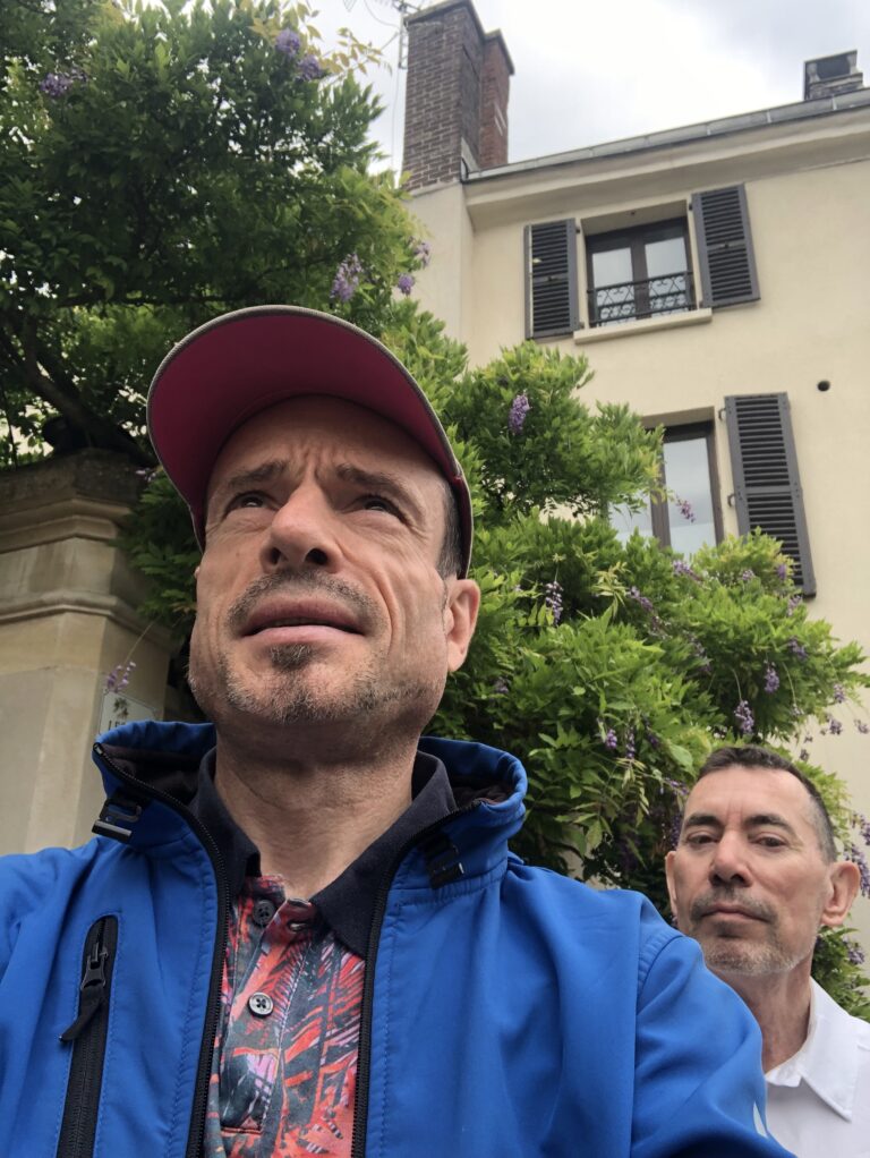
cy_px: 579
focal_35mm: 32
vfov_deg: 56.8
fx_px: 1071
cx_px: 435
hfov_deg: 44.2
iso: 20
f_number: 2.2
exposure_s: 1/170
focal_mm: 2.87
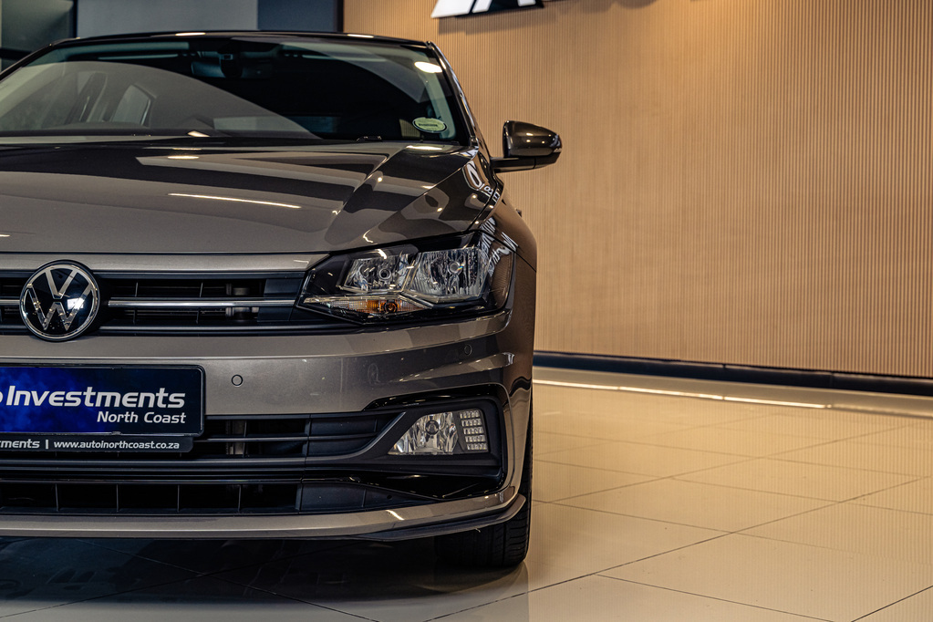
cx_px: 466
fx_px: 1296
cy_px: 311
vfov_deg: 27.0
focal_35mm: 50
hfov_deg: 39.6
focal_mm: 50
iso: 500
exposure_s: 1/200
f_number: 5
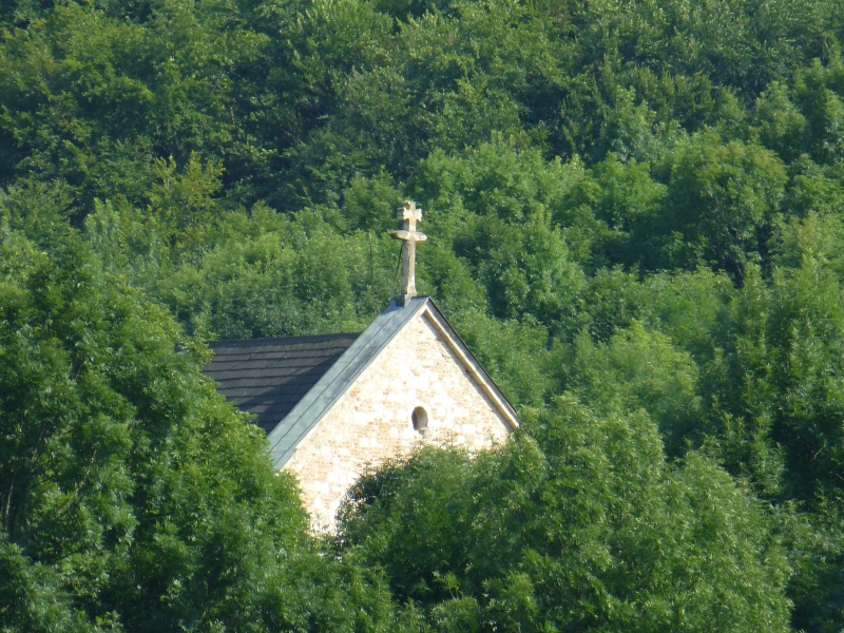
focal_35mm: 528
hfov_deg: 3.8
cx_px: 422
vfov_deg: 2.8
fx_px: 12874
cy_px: 316
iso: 200
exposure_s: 1/320
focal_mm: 86
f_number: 6.4
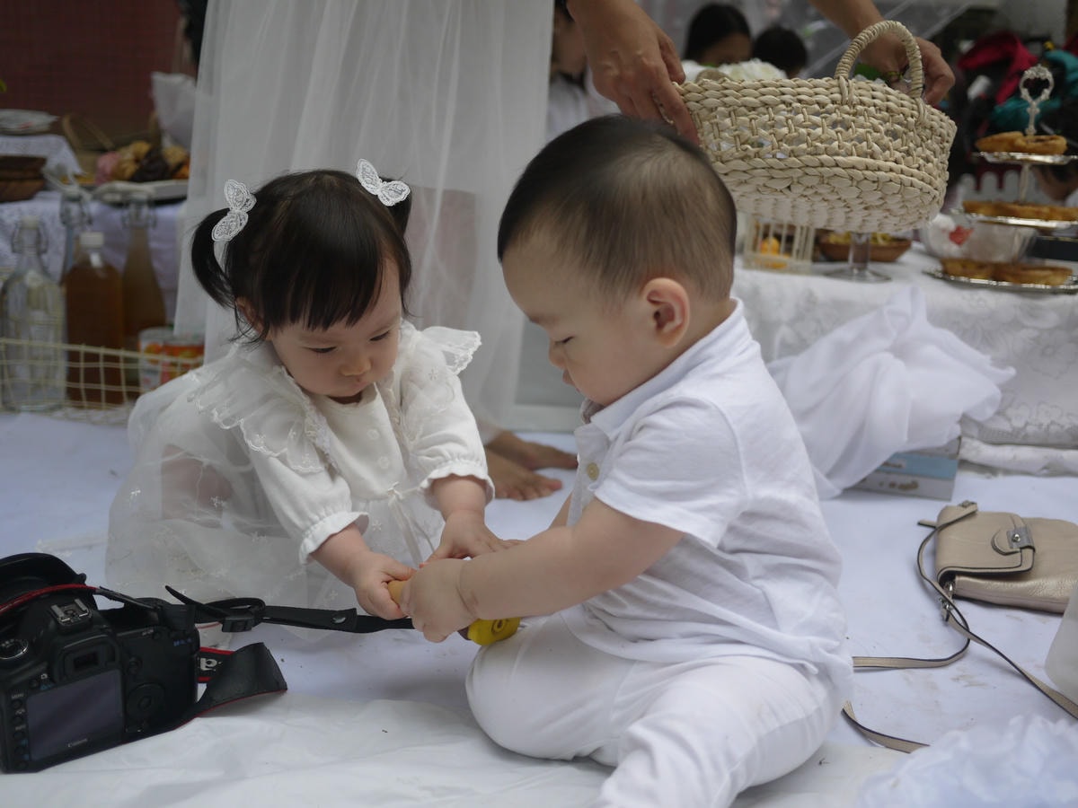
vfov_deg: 36.0
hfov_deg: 46.8
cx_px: 539
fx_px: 1246
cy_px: 404
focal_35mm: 40
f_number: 1.8
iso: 160
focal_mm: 20
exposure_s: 1/1000
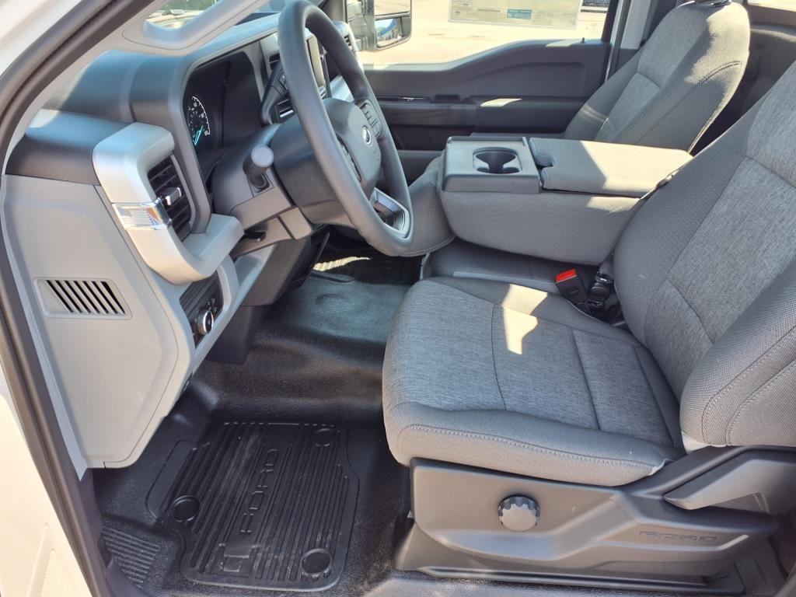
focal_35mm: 27
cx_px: 398
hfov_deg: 65.3
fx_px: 621
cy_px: 298
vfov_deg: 51.4
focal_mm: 3.58
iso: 40
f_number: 1.9
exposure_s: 1/120
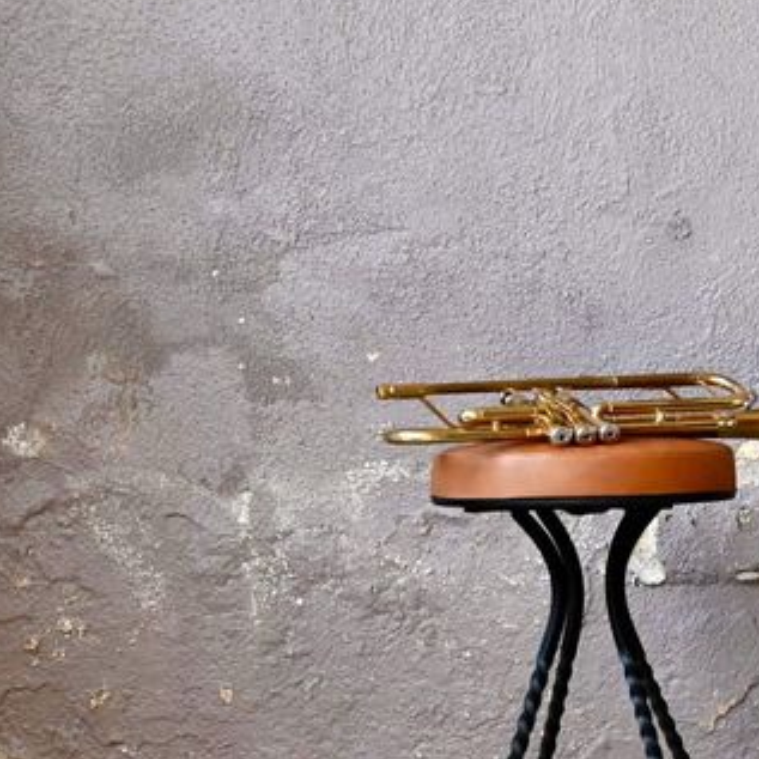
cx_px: 1185
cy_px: 723
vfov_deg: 16.8
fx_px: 2530
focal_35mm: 102
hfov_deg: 15.5
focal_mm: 38
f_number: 5
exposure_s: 1/100
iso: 800
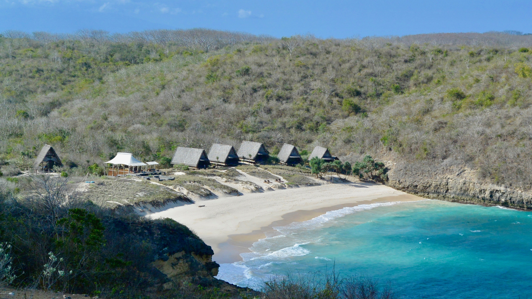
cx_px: 325
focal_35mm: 99
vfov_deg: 12.2
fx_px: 1396
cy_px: 188
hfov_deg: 21.5
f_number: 5.6
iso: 160
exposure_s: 1/1000
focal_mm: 27.5
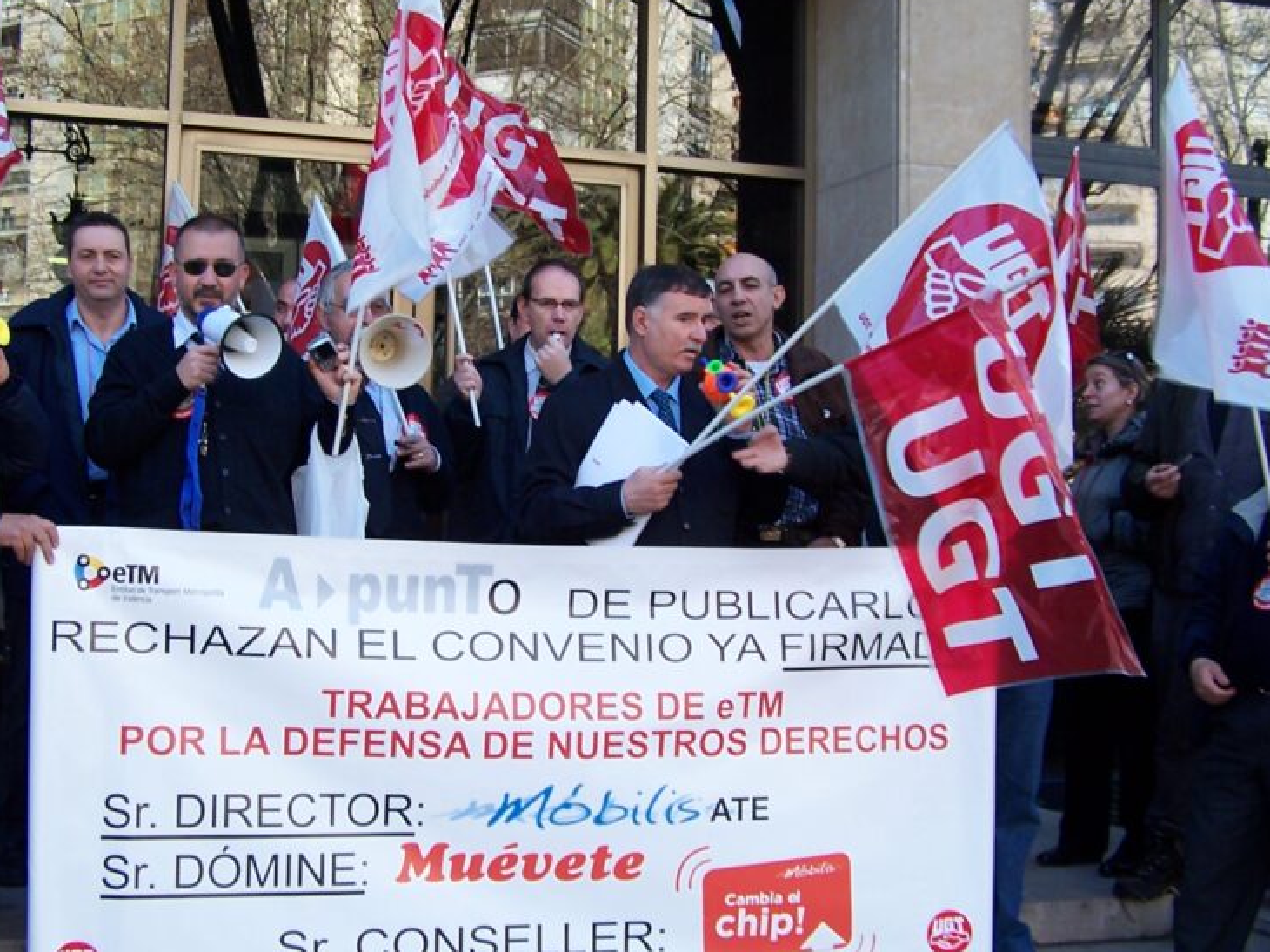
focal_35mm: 50
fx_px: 1834
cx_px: 551
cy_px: 439
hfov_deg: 38.1
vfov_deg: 29.1
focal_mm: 6.3
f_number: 2.8
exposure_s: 1/90
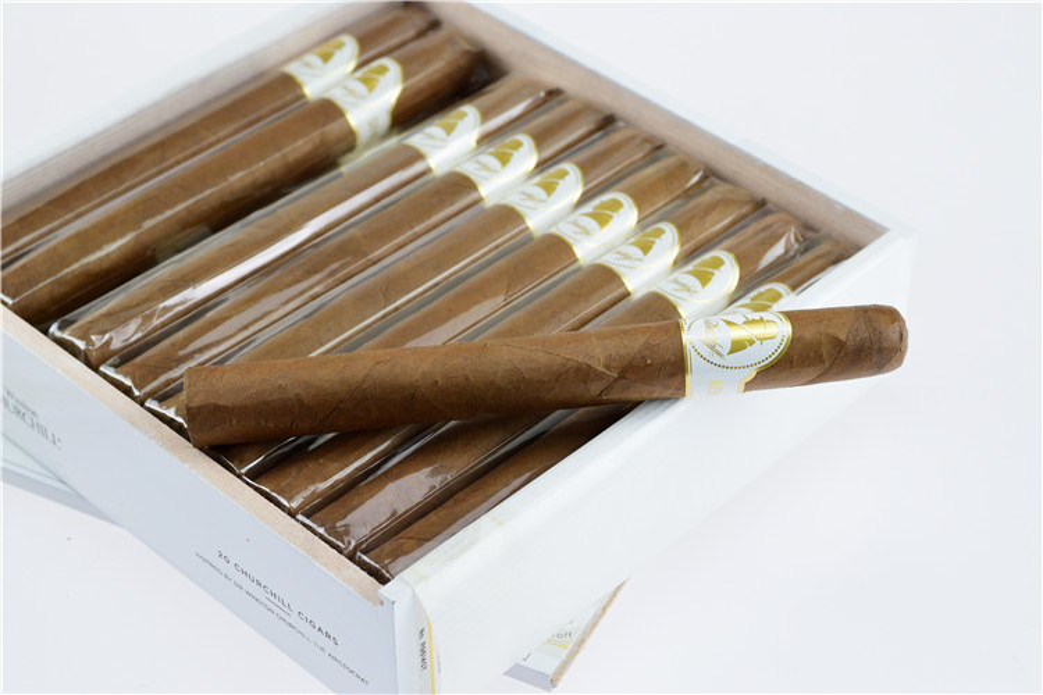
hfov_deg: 27.0
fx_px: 2173
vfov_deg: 18.2
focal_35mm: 75
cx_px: 522
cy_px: 348
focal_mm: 50
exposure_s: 1/160
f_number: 8
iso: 800
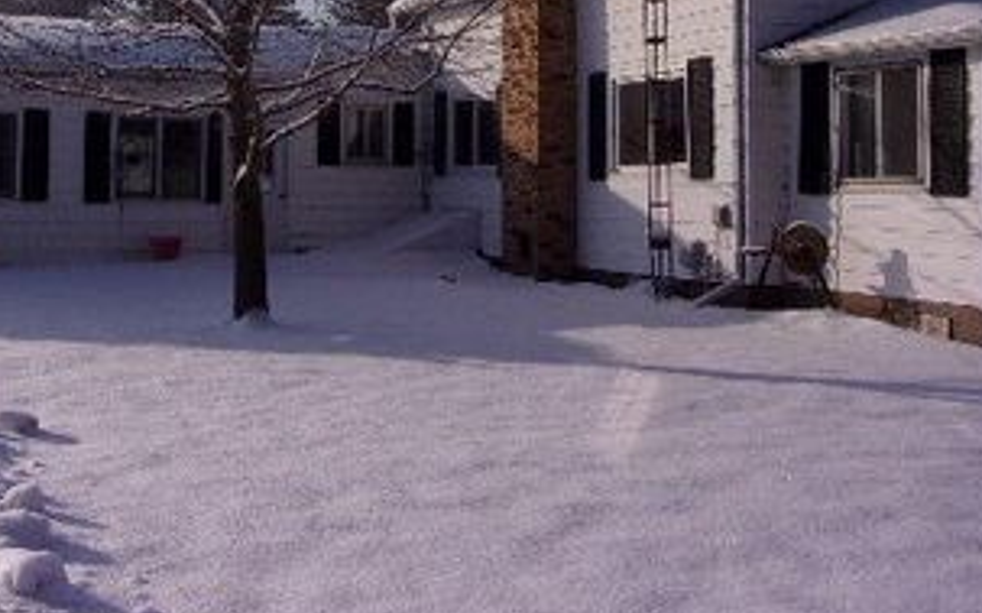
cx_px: 363
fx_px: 1311
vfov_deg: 25.7
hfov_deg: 40.8
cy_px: 102
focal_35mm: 49
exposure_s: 1/280
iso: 80
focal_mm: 5.1
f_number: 10.8
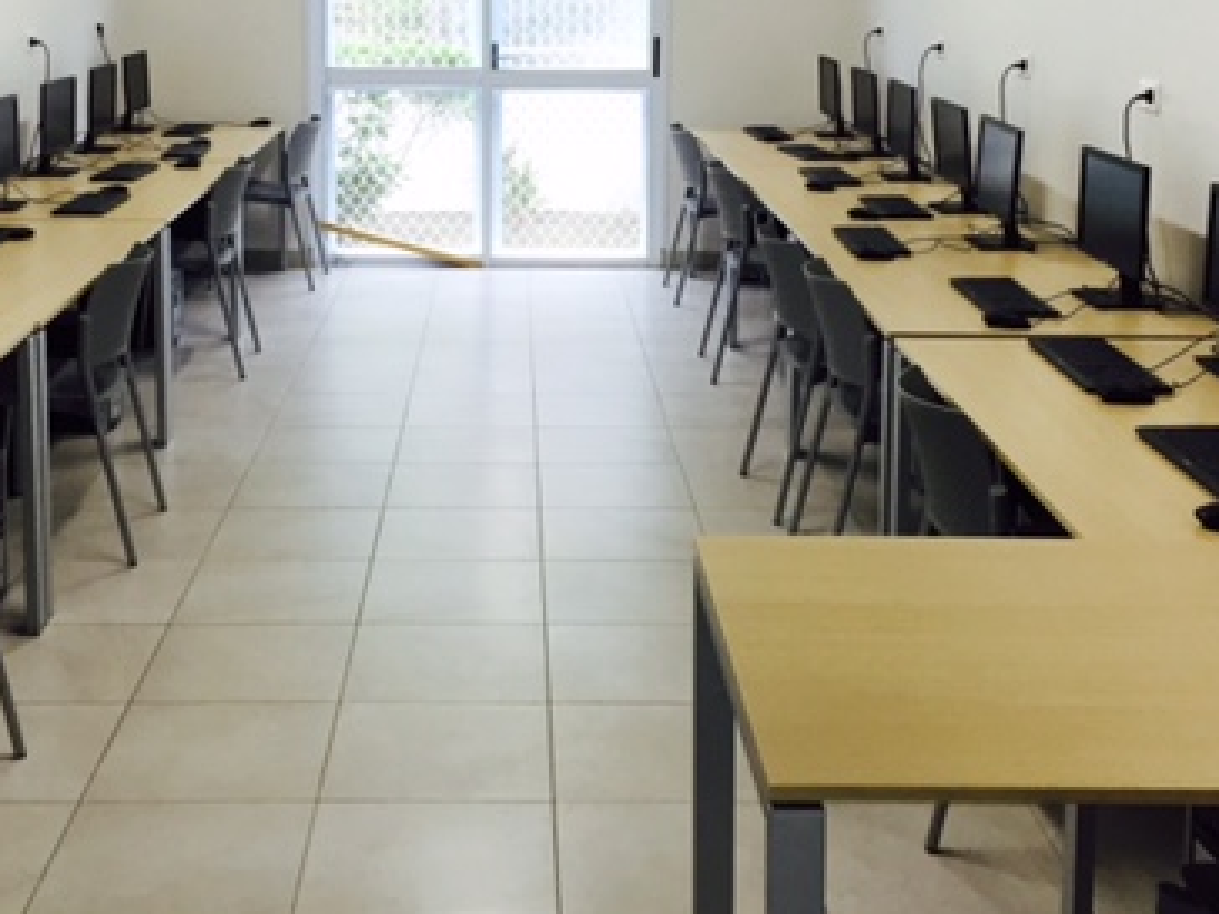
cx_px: 496
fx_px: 1796
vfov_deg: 27.9
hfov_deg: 37.4
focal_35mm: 51
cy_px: 174
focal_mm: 4.15
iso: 40
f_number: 2.2
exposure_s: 1/30
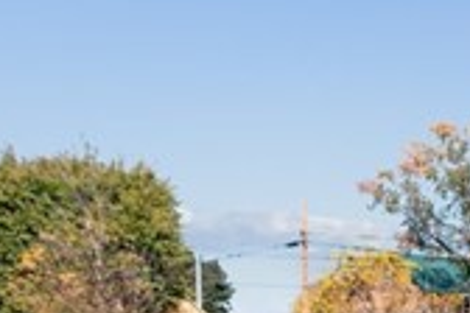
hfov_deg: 9.6
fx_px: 2363
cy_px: 627
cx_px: 1267
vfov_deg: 7.3
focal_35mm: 181
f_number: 4.5
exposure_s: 1/120
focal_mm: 10.26
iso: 100
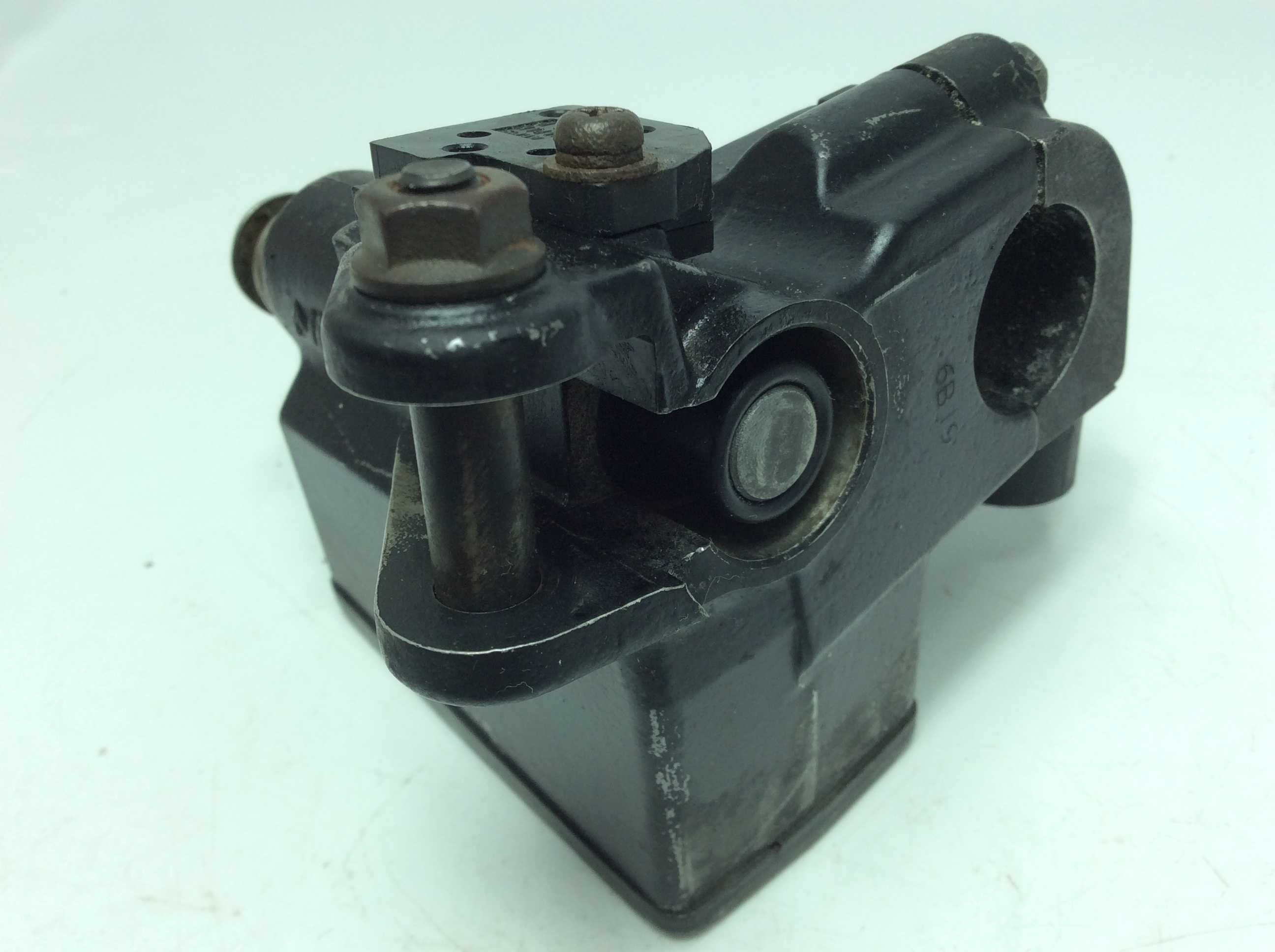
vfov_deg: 44.1
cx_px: 638
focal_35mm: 32
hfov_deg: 56.9
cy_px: 476
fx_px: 1177
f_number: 2.4
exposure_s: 1/251
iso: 32
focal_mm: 3.3
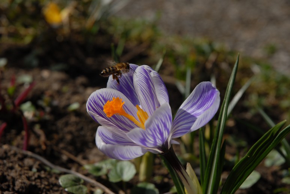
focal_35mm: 105
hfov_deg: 19.4
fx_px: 847
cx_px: 145
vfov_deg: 13.1
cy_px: 97
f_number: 9.5
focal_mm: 70
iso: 100
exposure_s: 1/320
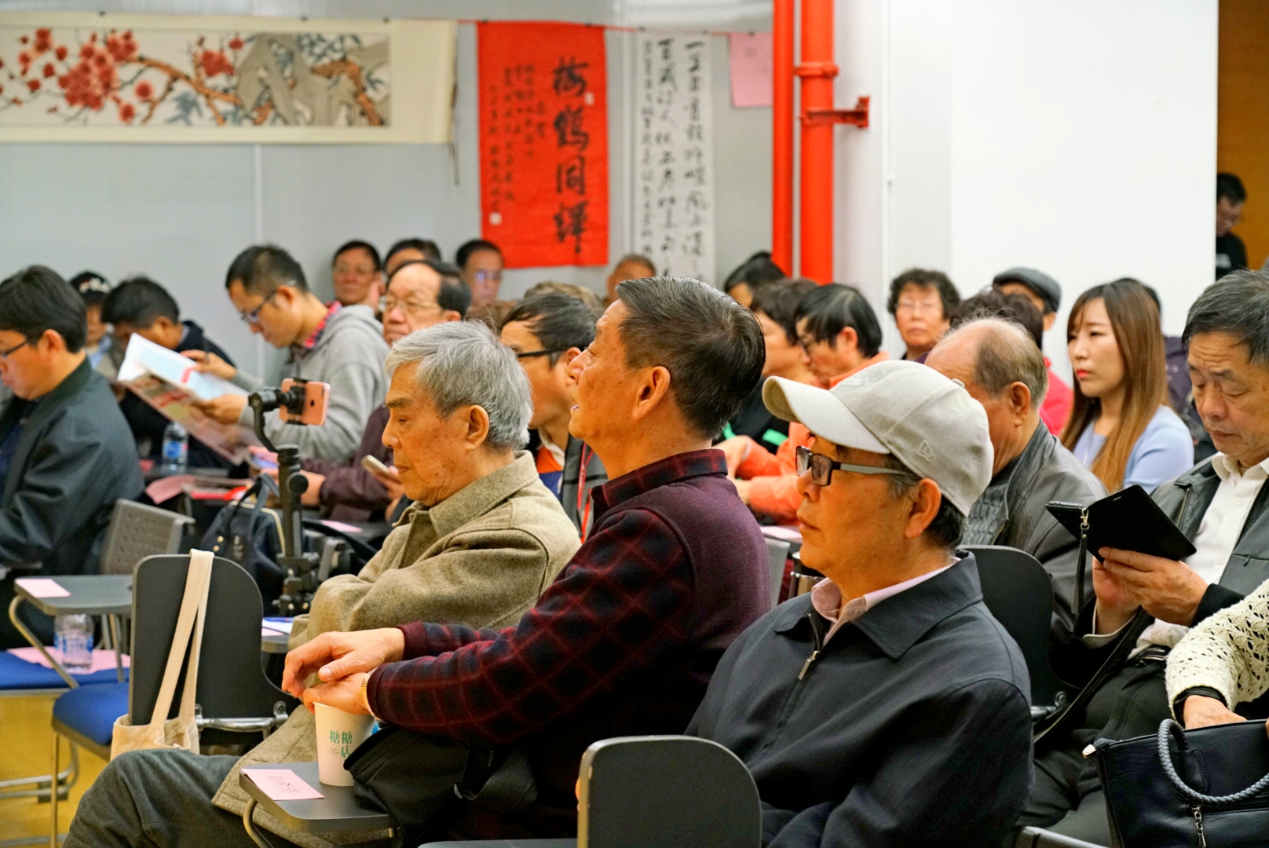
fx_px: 2610
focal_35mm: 74
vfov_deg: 18.5
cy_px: 424
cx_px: 634
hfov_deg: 27.3
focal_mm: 74
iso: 3200
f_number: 5.6
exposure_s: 1/60
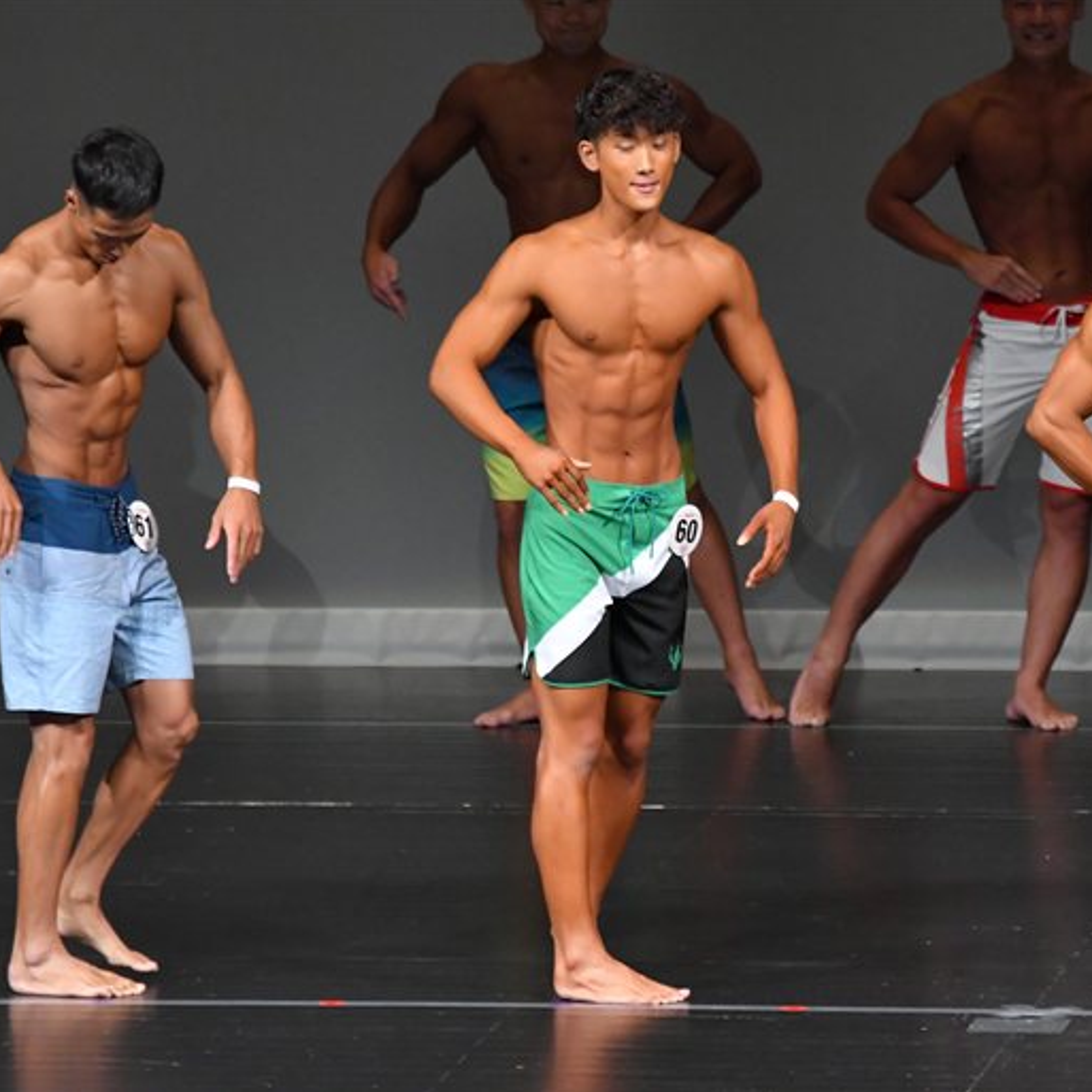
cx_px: 633
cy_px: 547
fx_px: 14419
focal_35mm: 404
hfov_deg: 4.3
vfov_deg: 4.3
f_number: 5.6
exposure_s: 1/400
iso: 4000
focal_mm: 210
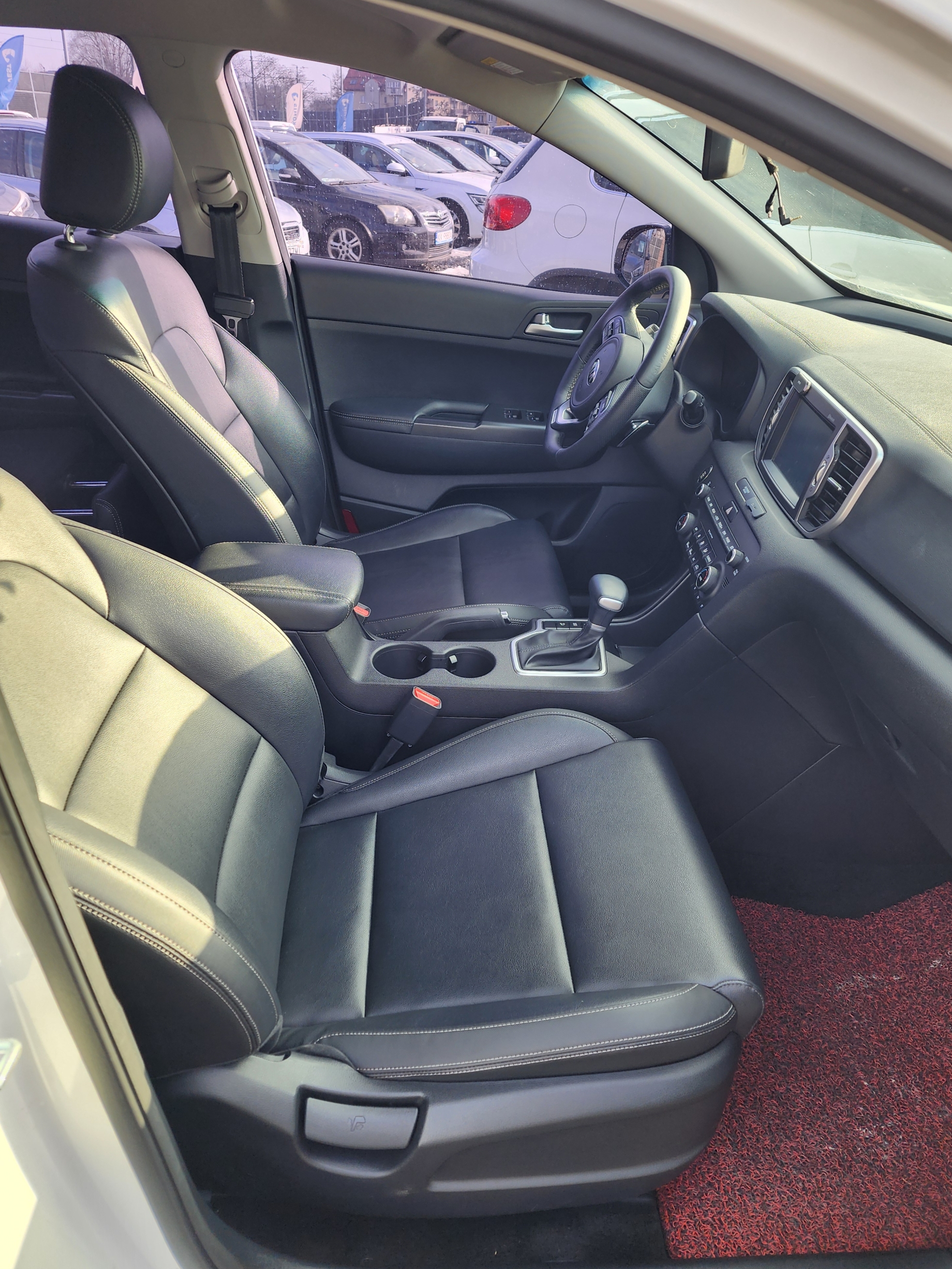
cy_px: 615
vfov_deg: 71.6
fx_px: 880
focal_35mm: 24
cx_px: 492
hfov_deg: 56.8
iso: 40
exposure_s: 1/180
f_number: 1.8
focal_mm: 6.4
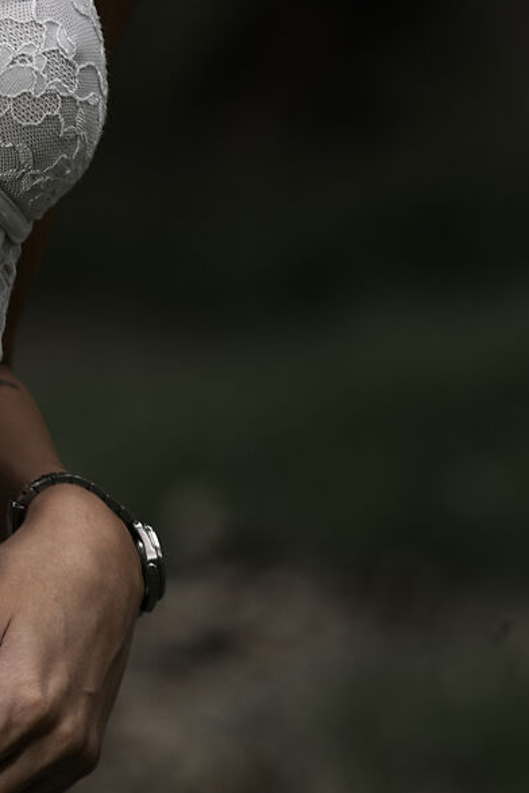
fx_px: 7648
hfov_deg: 3.9
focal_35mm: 347
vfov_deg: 5.9
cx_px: -327
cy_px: 80
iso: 64
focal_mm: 85
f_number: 2.5
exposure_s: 1/125
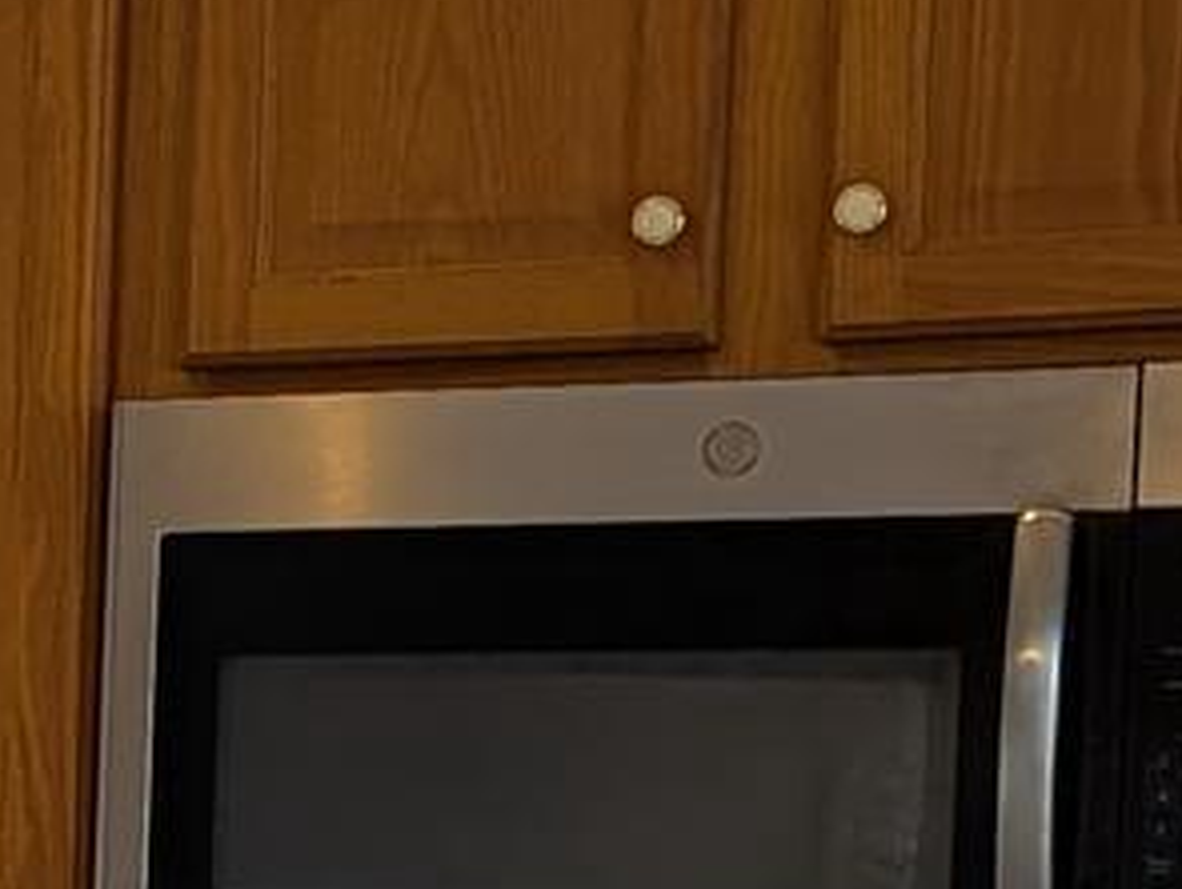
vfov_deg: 8.7
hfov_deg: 10.5
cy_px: 1442
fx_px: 5675
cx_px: -1503
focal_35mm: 166
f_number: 1.68
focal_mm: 6.9
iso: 24
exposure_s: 1/149
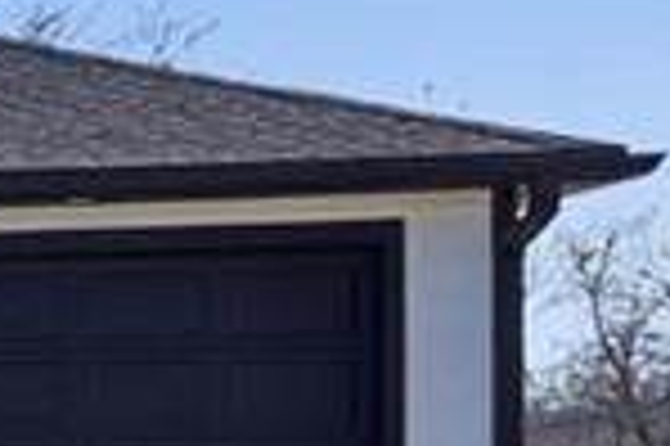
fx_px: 1785
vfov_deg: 14.0
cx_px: -1362
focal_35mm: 96
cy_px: 421
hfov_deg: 11.4
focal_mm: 14
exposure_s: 1/3200
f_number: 11
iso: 1000
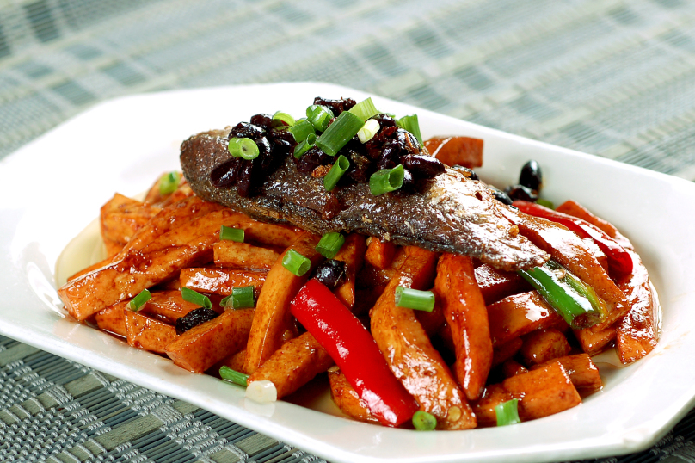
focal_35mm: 114
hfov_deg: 18.0
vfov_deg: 12.0
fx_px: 2200
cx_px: 366
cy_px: 268
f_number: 5.6
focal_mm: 60
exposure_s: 1/500
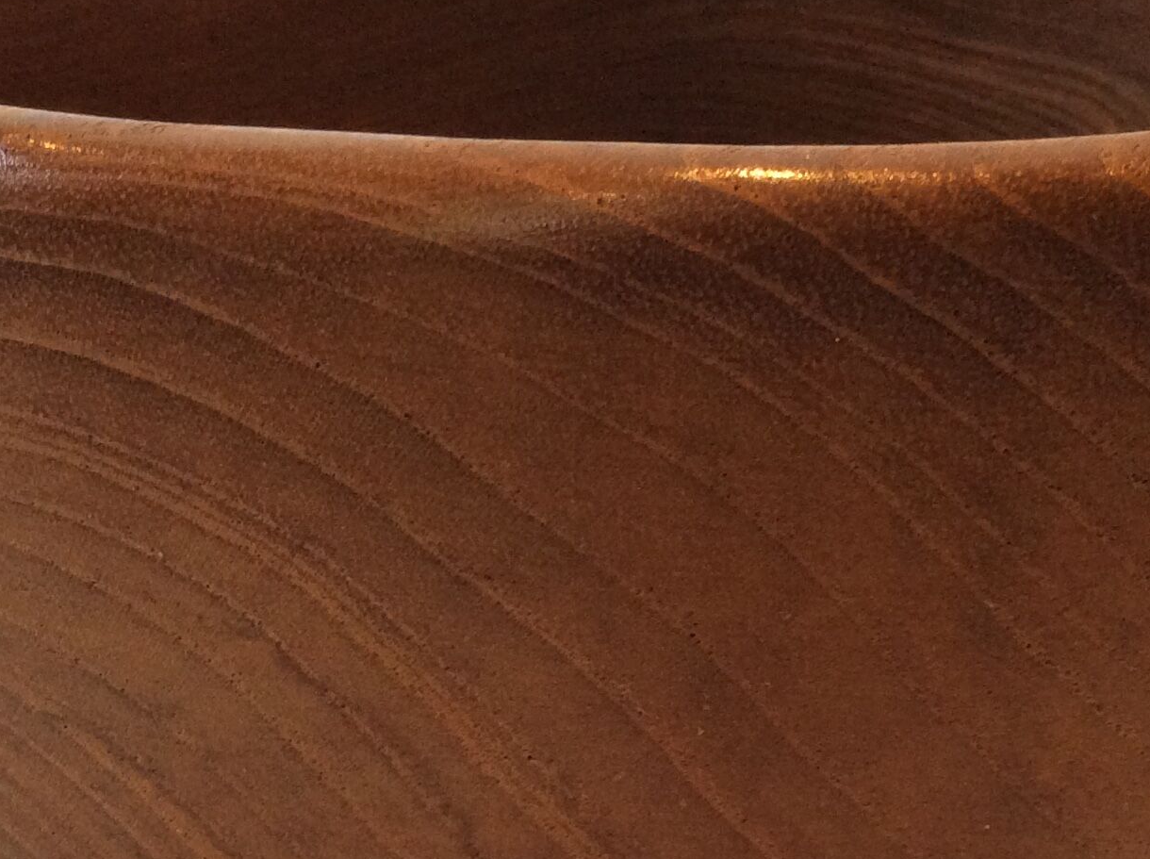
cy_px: 735
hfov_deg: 28.6
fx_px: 2256
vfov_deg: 21.2
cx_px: 674
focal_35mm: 68
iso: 160
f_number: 2.4
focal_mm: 3.3
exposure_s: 1/25
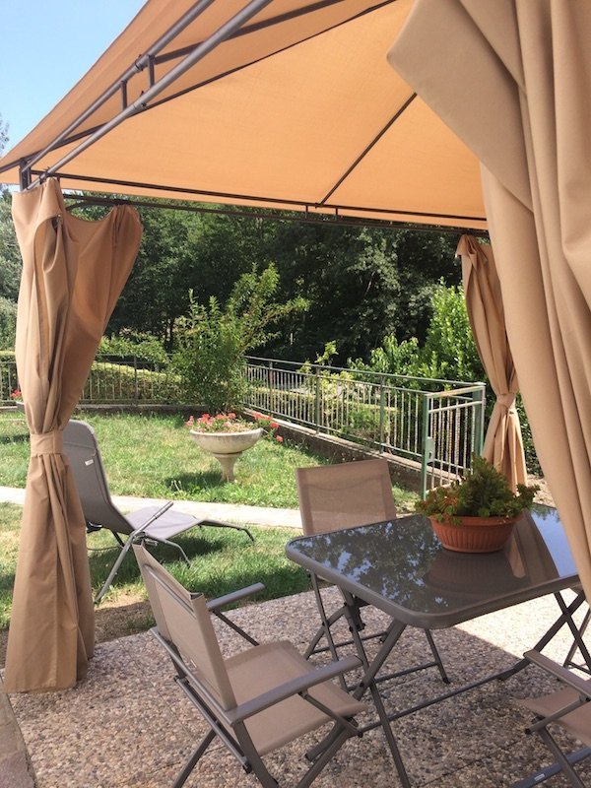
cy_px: 394
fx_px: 660
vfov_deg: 61.7
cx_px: 296
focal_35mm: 29
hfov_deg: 48.2
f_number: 2.2
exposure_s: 1/733
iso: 32
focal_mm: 4.15
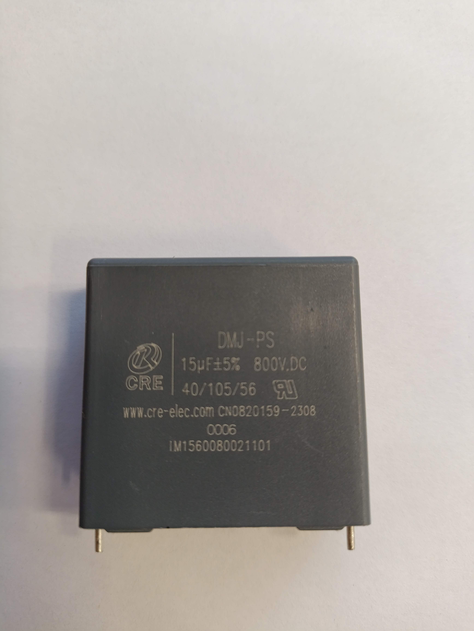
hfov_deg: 54.9
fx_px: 456
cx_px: 237
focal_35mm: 25
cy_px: 316
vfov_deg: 69.4
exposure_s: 1/33.3
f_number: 1.7
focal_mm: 4.71
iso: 250
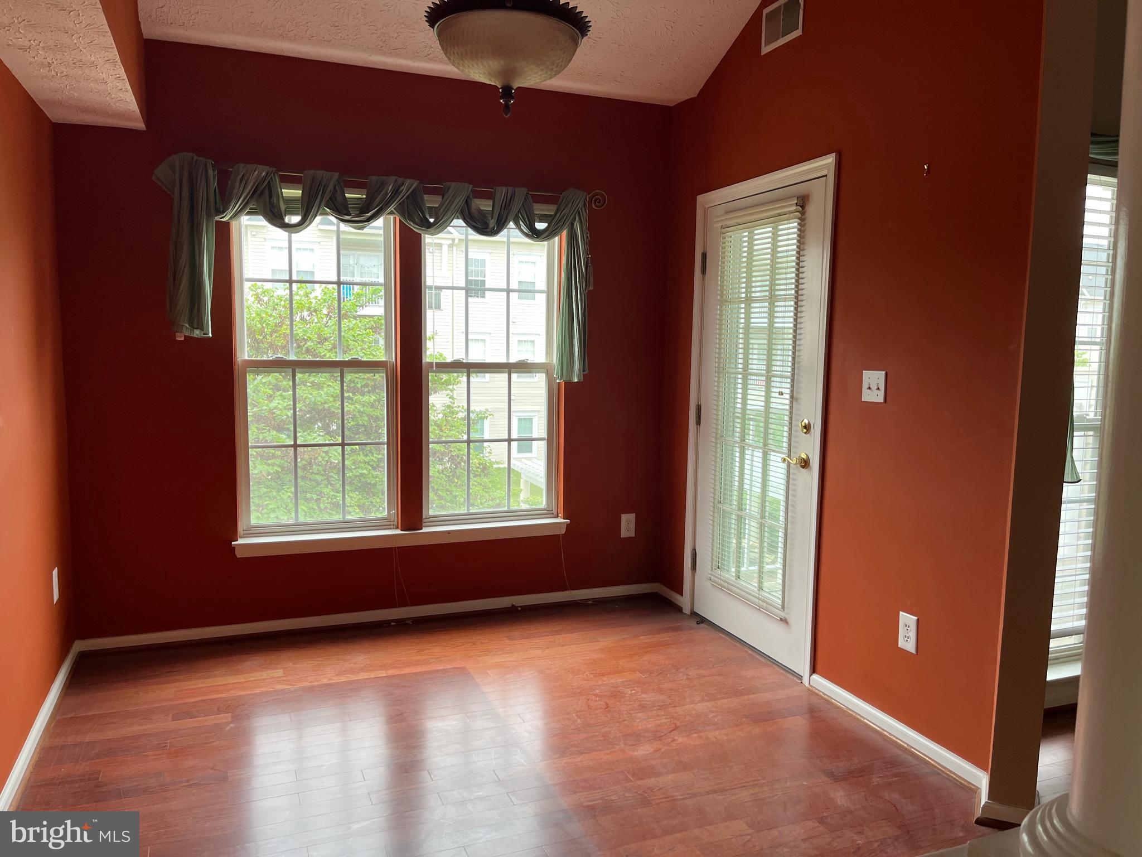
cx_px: 571
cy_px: 428
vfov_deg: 53.1
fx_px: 858
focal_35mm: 26
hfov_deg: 67.3
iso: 64
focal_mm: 5.1
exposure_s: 1/121
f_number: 1.6
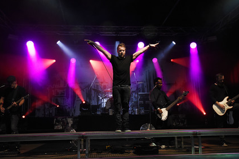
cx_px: 124
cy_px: 82
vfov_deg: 39.9
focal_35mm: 33
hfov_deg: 57.2
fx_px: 219
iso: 3200
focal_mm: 31
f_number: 6.3
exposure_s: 1/60
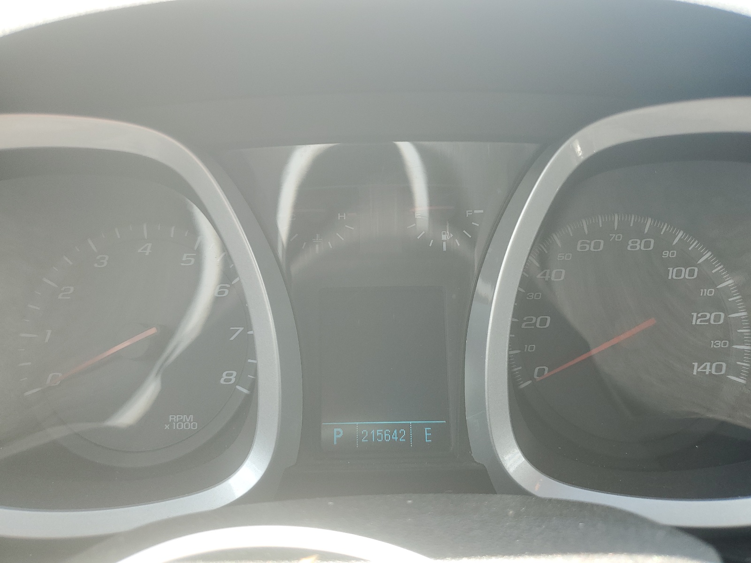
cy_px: 282
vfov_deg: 53.1
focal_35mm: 26
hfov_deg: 67.3
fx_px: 564
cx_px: 376
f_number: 1.5
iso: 50
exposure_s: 1/256
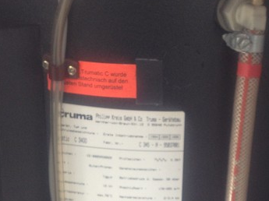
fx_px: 807
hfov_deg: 18.8
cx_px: 184
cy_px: 242
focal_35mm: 104
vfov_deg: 13.8
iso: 64
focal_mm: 4.28
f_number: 2.4
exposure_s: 1/20
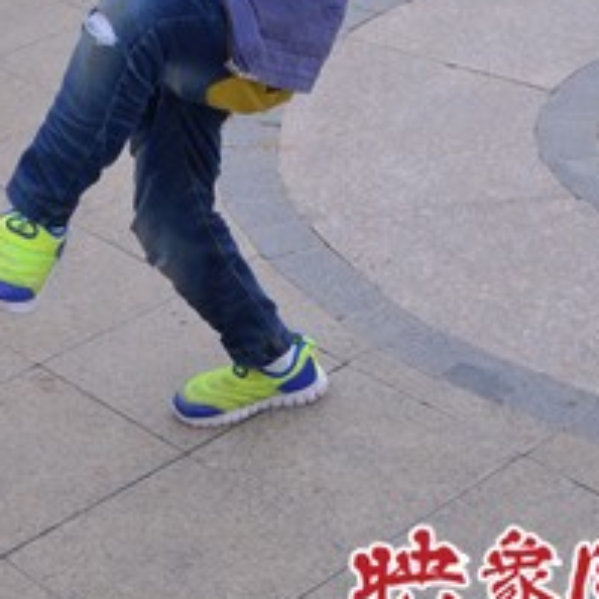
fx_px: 1958
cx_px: 107
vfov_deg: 16.4
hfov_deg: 17.2
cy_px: -197
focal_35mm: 100
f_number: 10
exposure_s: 1/400
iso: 640
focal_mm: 26
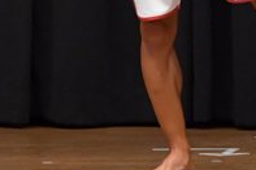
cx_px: 180
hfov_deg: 2.1
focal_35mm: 1002
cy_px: -125
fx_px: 7119
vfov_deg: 1.4
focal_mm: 170
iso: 6400
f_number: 5.6
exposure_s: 1/400
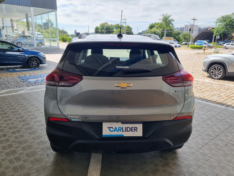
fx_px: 183
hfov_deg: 65.3
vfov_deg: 51.4
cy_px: 89
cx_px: 121
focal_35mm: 27
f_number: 1.8
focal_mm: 5.4
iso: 50
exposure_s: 1/1012
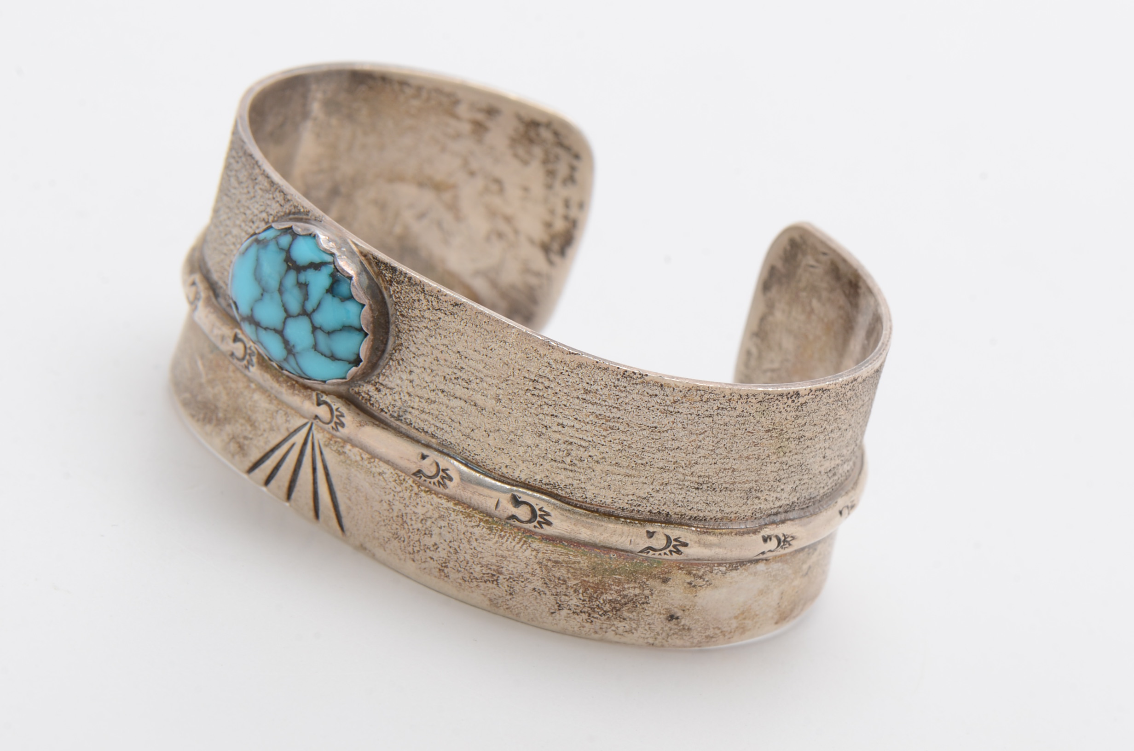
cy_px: 376
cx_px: 567
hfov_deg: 16.1
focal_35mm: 128
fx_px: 4008
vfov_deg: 10.7
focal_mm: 85
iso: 200
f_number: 16
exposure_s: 1/125
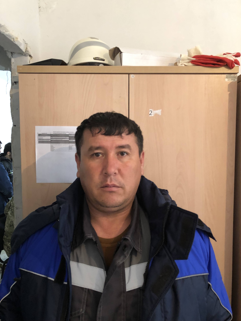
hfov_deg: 49.7
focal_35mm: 28
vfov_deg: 63.4
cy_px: 160
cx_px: 120
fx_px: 260
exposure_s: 1/9
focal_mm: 3.99
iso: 100
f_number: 1.8
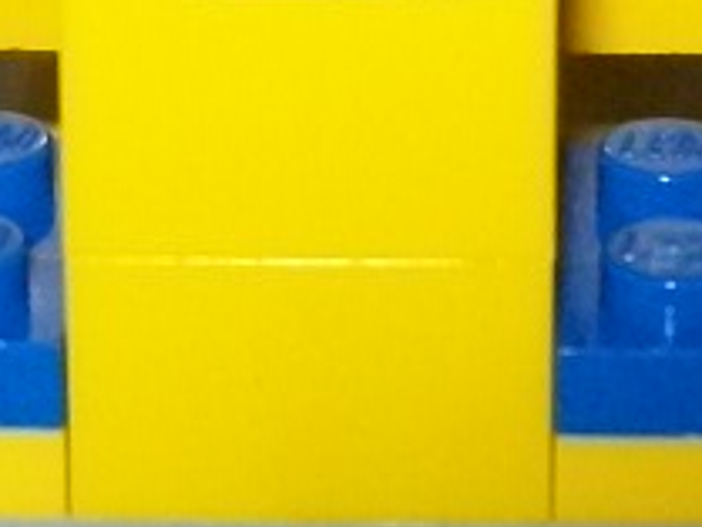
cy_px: -789
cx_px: 343
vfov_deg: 6.7
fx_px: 4221
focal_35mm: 208
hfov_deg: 9.5
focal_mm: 6.1
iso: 160
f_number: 2.7
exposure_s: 1/60
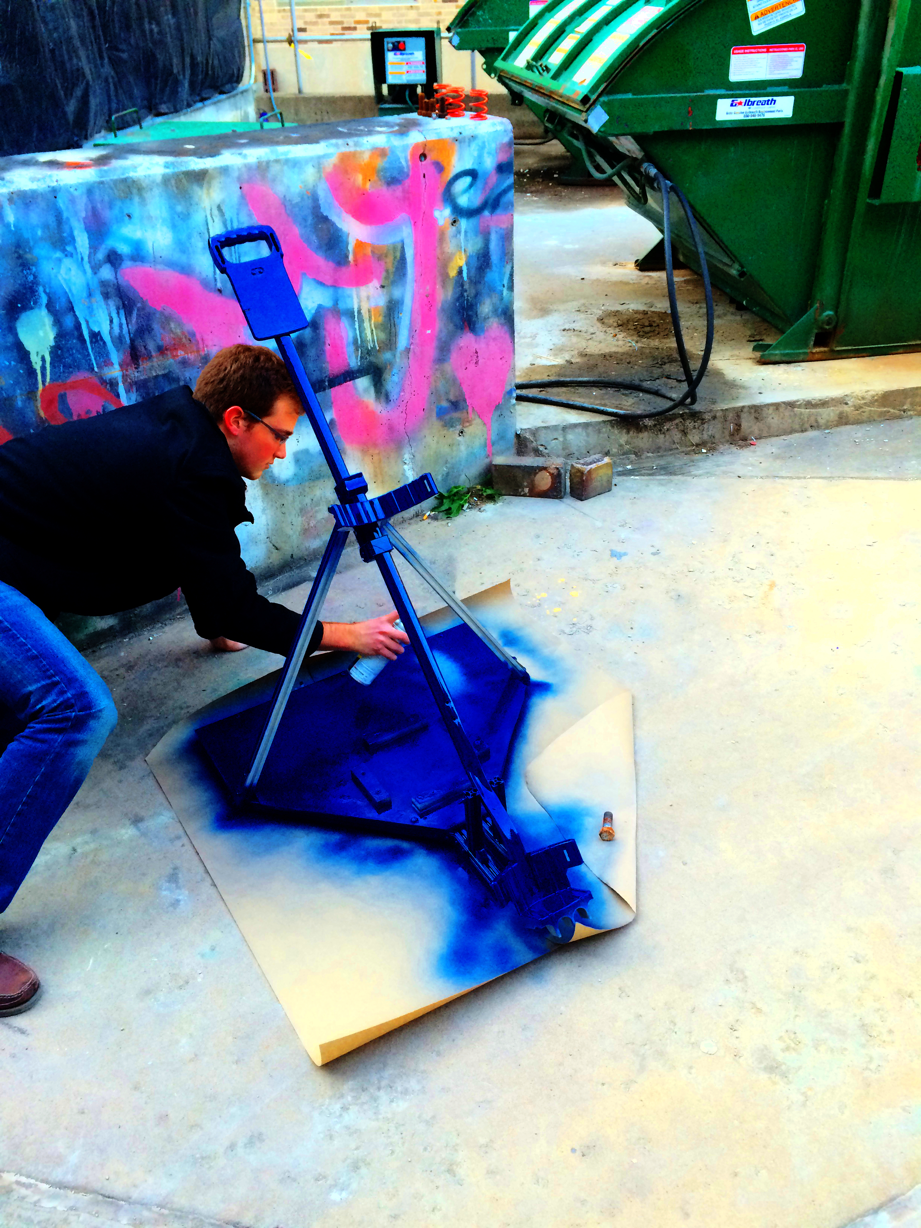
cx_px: 460
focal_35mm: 29
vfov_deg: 61.7
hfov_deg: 48.2
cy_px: 614
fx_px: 1029
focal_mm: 4.15
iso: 40
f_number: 2.2
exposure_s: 1/30
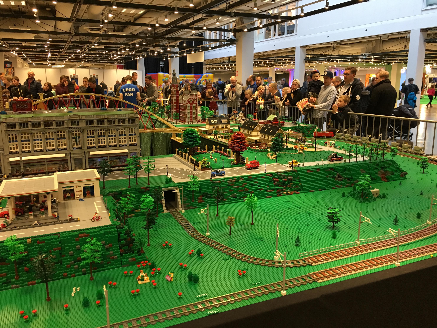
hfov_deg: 61.7
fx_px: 366
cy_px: 164
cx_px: 218
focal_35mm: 29
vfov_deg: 48.2
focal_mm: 4.15
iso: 80
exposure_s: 1/17
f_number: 2.2
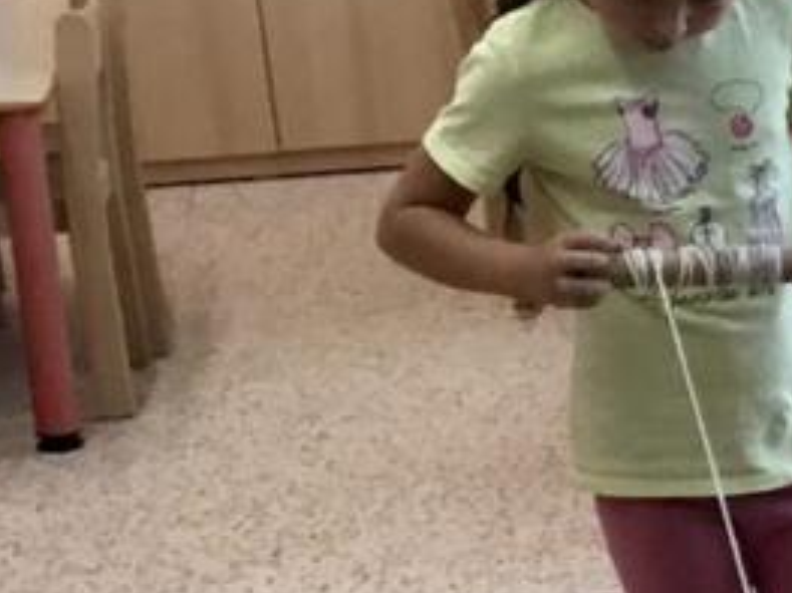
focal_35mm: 158
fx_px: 3613
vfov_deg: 9.3
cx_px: 1593
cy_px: 698
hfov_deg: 11.3
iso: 32
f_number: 2.4
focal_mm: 3.3
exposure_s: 1/33
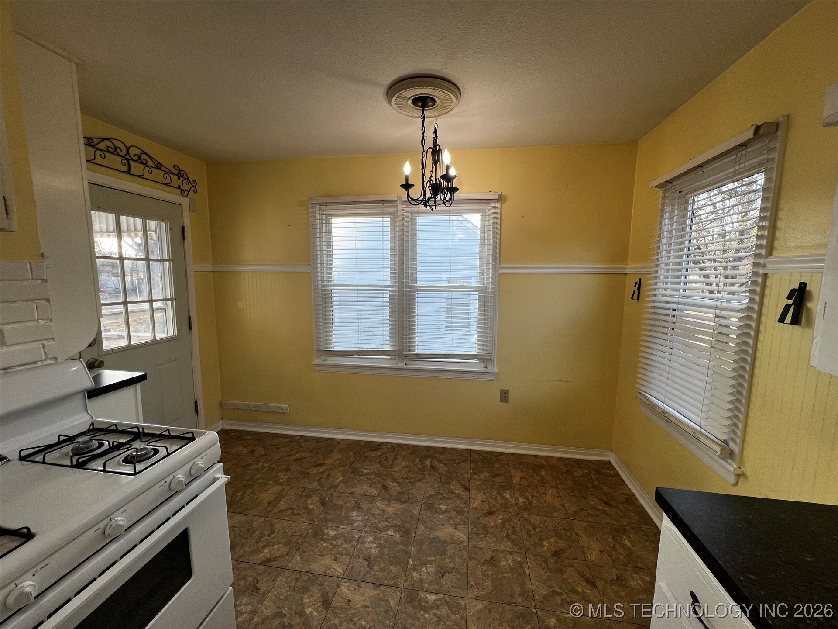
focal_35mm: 13
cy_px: 314
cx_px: 419
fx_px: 315
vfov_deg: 89.9
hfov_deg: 106.2
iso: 64
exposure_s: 1/120
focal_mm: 1.57
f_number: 1.8
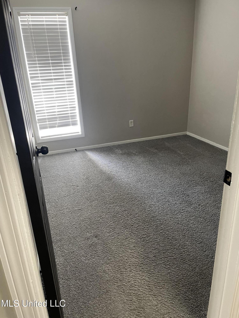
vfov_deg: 67.3
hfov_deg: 53.1
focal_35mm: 26
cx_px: 120
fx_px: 239
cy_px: 159
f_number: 1.6
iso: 160
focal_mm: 4.2
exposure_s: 1/60
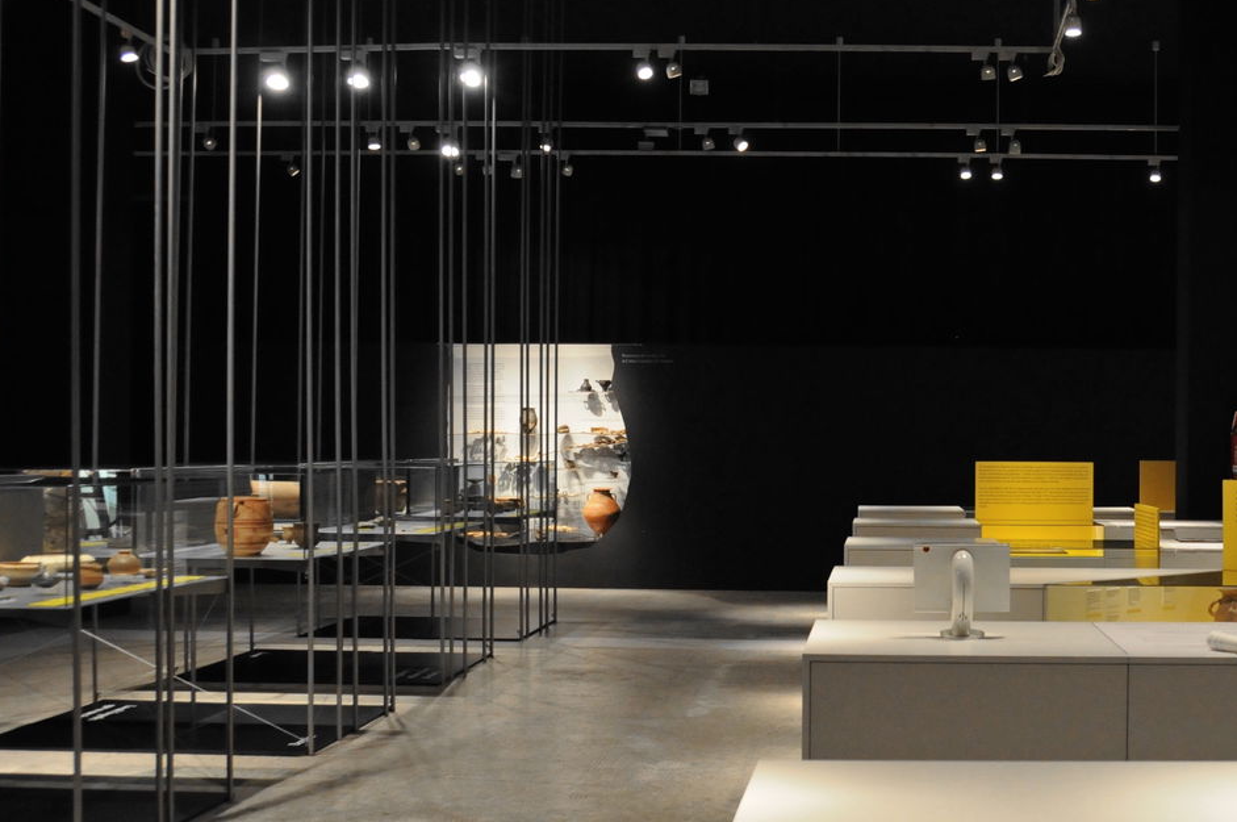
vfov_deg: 26.4
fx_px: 1750
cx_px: 873
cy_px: 426
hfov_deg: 38.3
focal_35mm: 51
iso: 1250
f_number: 4
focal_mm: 20
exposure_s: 1/30
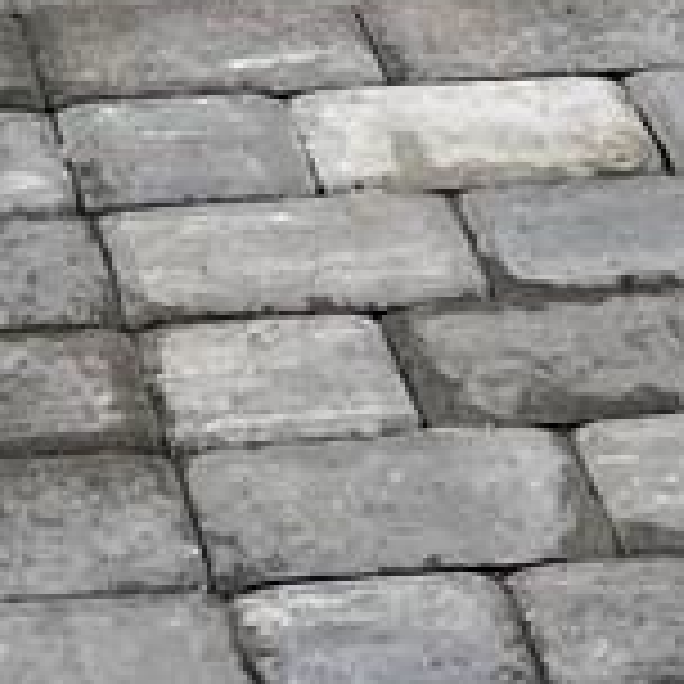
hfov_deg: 7.2
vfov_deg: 6.4
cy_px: -1678
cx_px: -81
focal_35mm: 242
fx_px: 5410
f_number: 1.6
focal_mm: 4.2
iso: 100
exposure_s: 1/121
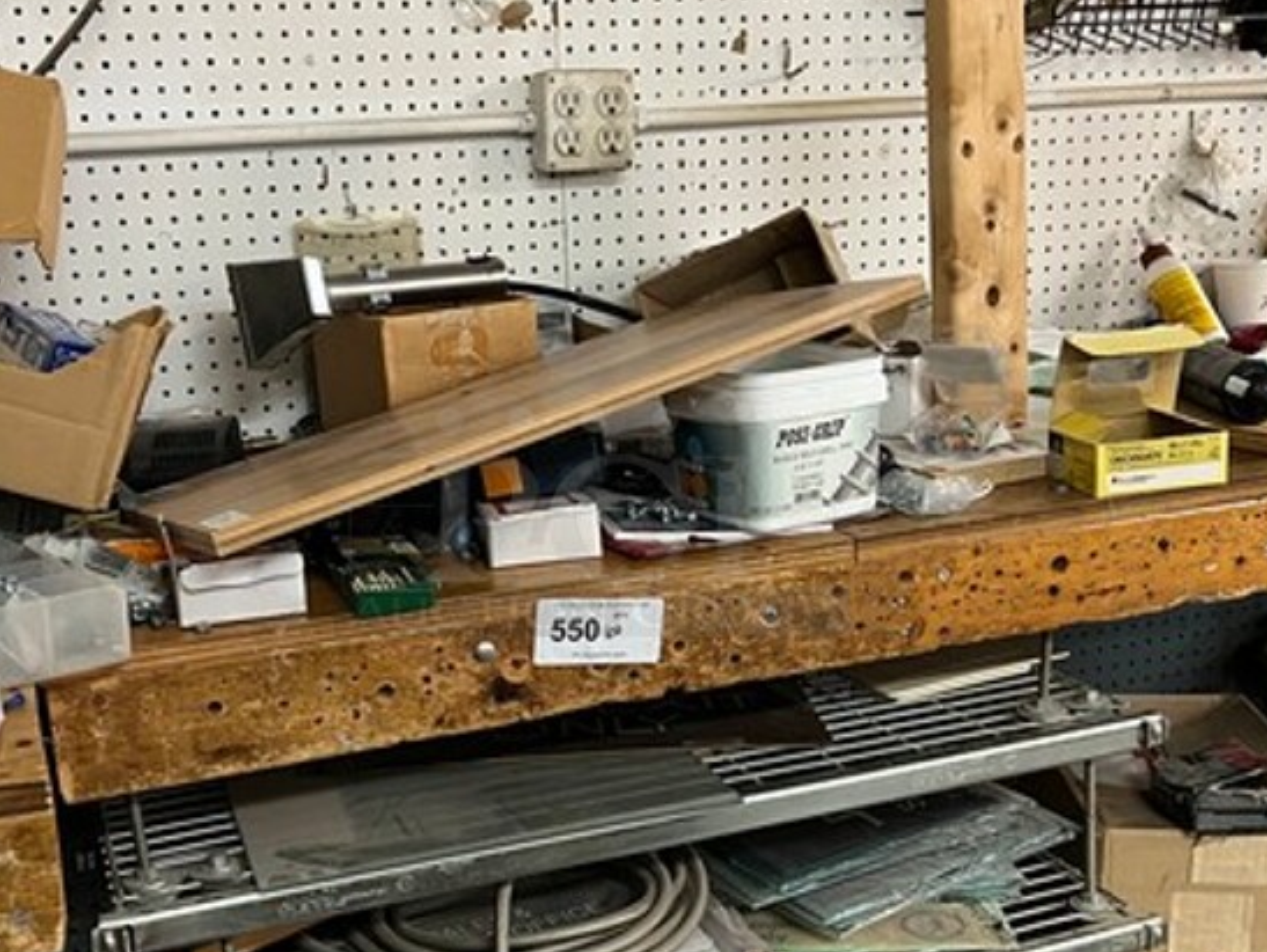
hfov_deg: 61.6
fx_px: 1062
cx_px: 593
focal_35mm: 29
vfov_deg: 48.2
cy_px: 514
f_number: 1.5
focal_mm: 5.7
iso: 500
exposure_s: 1/40
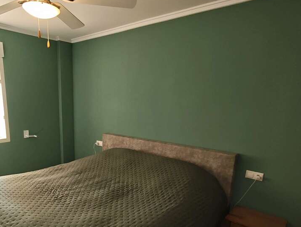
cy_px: 156
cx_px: 113
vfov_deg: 53.6
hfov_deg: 68.2
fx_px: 218
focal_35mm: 25
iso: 400
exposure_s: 1/50
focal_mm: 2.16
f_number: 2.2
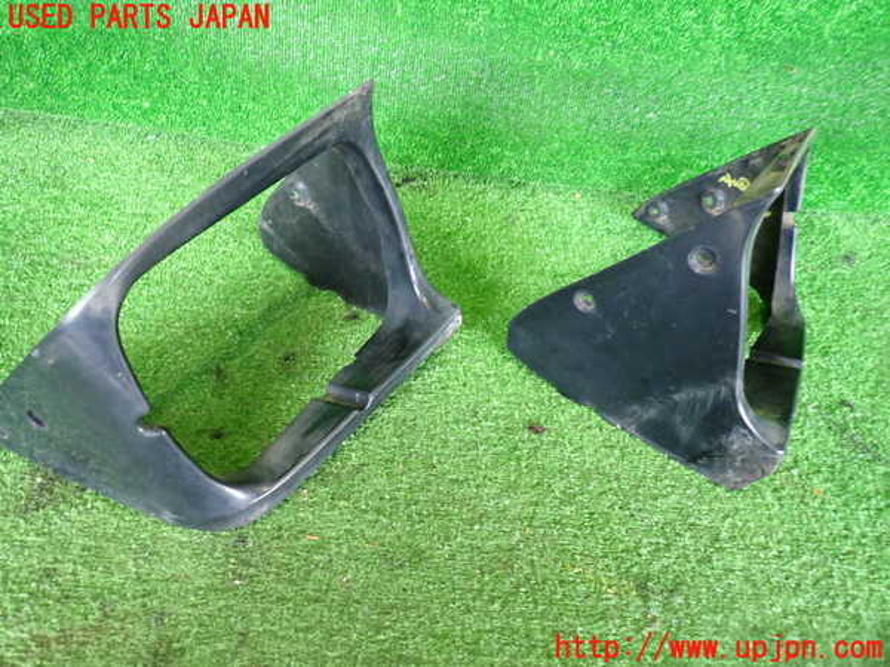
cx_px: 445
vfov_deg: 54.9
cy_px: 334
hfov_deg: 69.4
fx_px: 643
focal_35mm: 25
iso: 400
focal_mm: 4.5
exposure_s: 1/30
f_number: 2
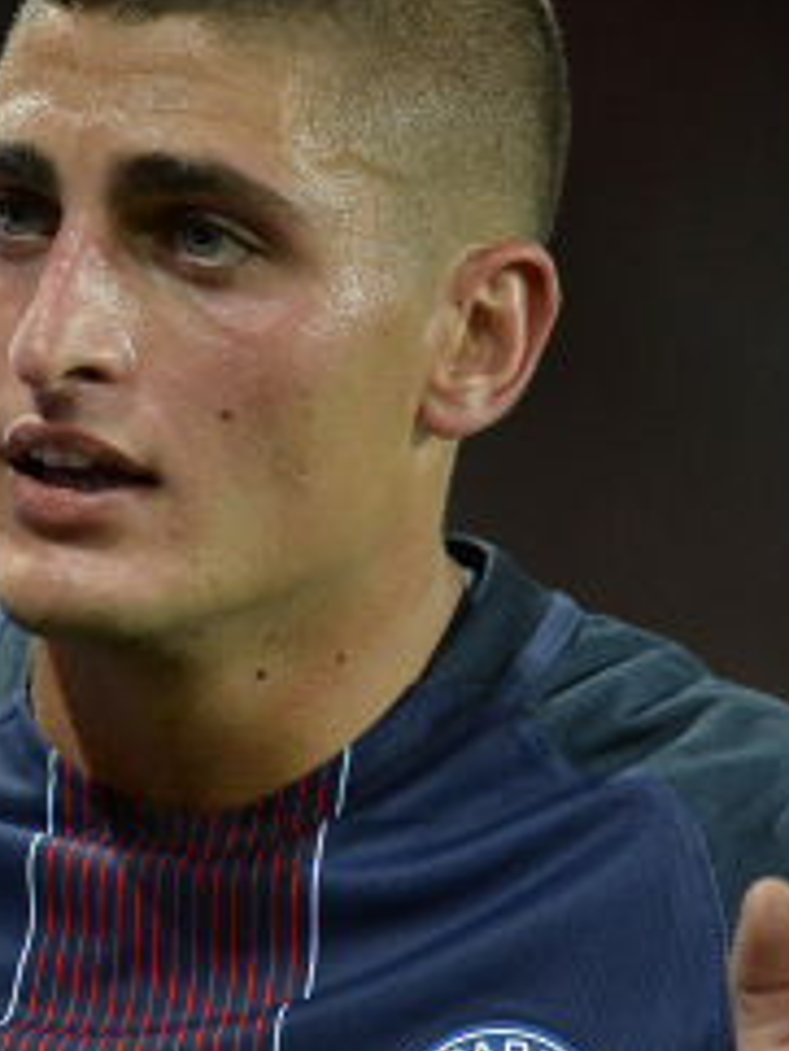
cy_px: 689
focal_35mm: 1193
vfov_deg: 1.7
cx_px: 179
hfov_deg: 1.2
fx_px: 36224
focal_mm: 400
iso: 4000
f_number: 3.2
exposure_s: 1/3200
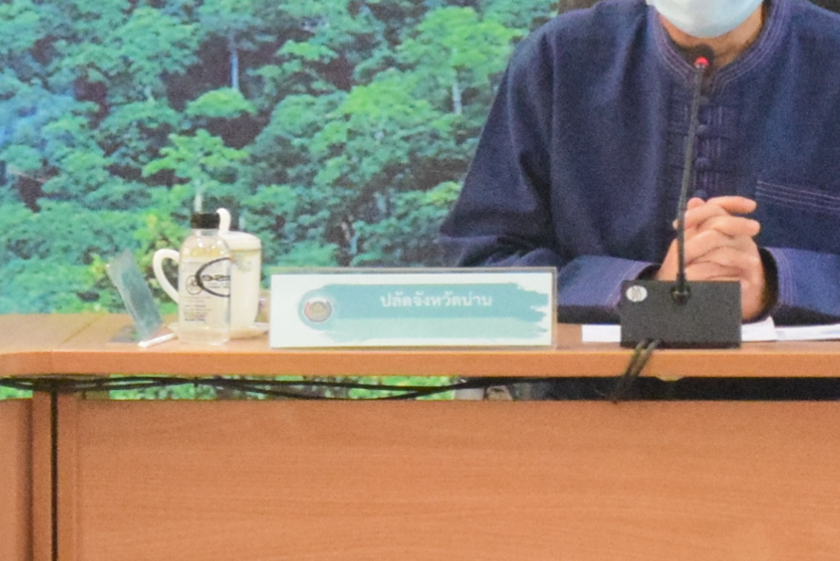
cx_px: 565
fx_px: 9767
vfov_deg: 3.3
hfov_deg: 4.9
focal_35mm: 419
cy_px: -43
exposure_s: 1/200
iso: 5000
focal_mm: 55
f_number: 6.3
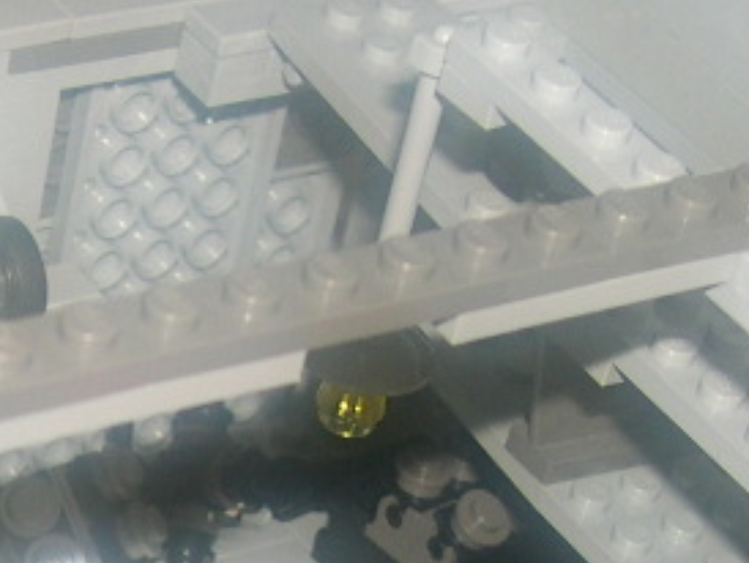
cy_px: 853
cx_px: -11
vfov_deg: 10.1
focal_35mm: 142
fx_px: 3075
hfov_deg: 13.7
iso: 100
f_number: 2.8
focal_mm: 8
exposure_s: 1/60
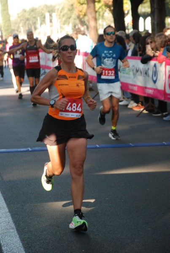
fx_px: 1004
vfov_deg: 14.4
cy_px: 126
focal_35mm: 142
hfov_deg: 9.7
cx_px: 85
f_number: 5.6
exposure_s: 1/320
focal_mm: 95
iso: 1000
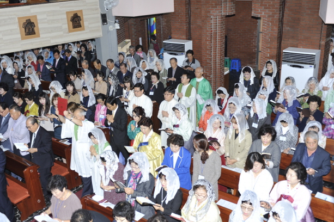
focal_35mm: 40
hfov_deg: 48.4
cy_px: 109
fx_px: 371
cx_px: 151
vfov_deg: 33.4
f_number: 4
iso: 200
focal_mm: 35
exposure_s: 1/60
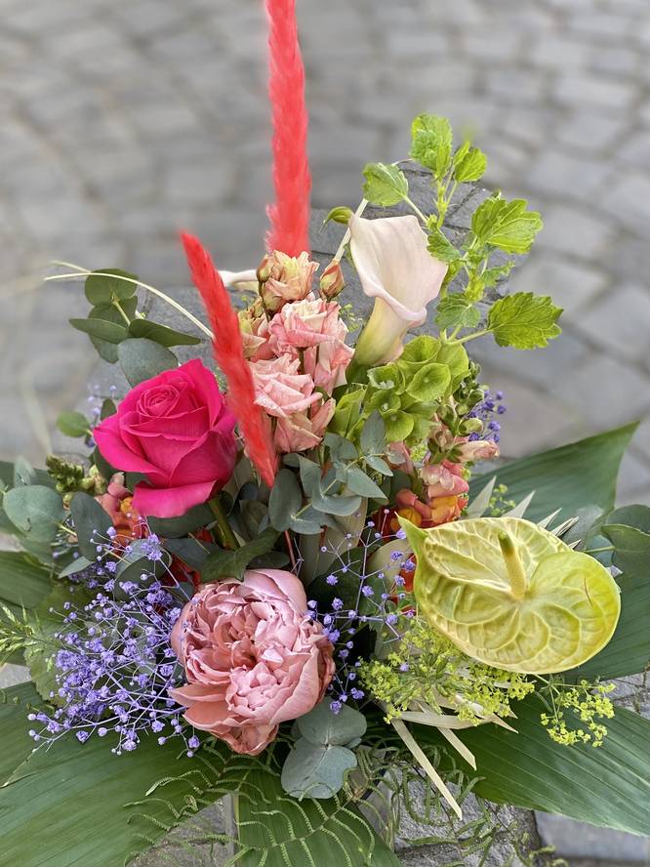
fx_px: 1302
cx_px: 325
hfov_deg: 28.0
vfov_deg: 36.8
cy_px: 434
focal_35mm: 52
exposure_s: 1/122
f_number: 2
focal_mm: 6
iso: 40
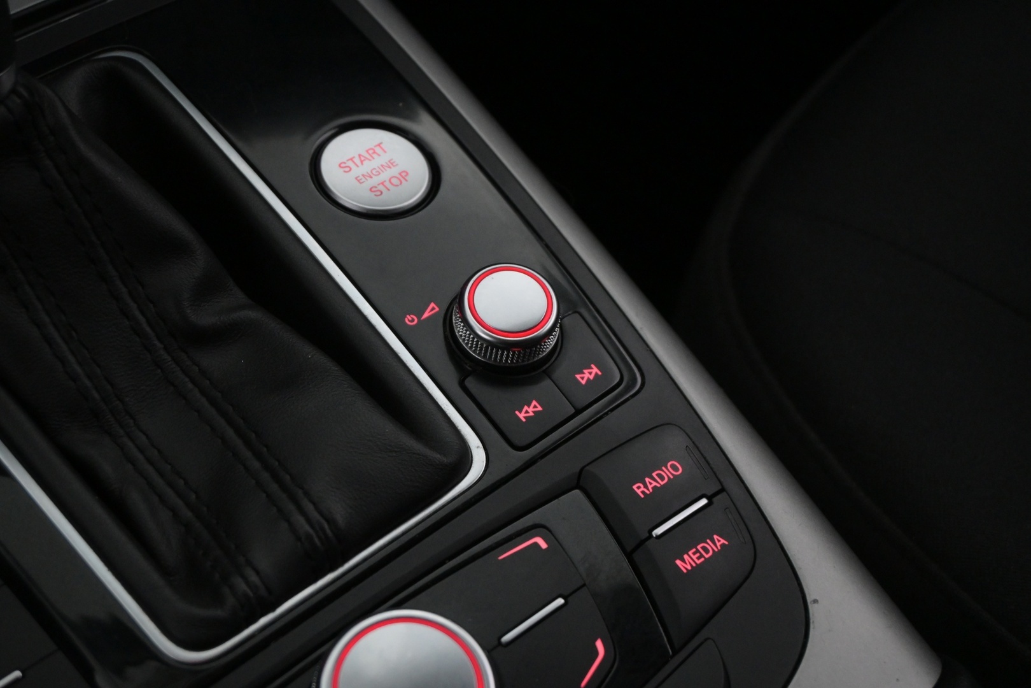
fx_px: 1847
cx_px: 516
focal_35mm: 64
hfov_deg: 31.2
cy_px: 344
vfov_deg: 21.1
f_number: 6
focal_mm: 43
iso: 3200
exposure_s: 1/60
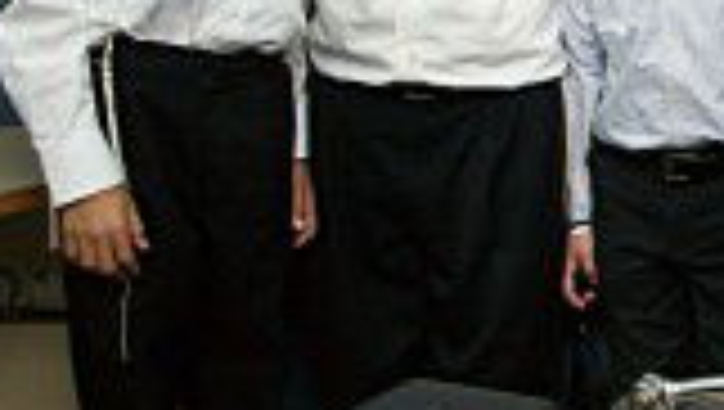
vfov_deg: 13.3
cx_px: 1021
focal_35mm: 89
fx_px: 1706
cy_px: -101
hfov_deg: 21.0
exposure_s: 1/60
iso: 400
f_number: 5.6
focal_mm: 17
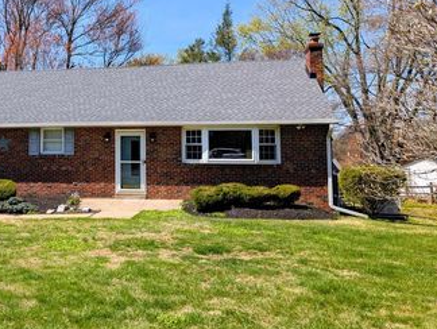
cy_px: 112
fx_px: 468
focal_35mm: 37
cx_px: 104
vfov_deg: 38.4
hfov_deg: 48.0
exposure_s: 1/877
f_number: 1.68
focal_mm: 6.9
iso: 21
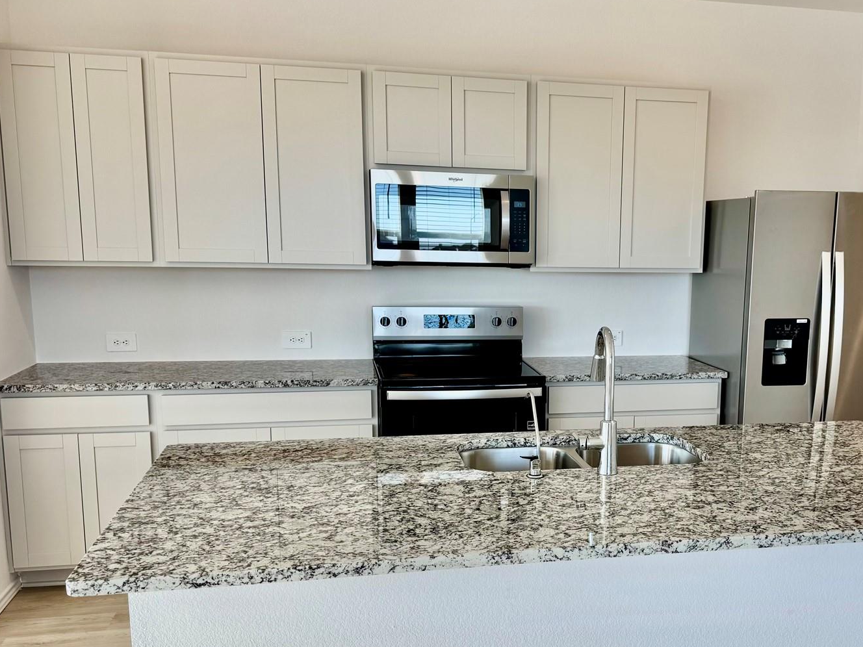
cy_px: 397
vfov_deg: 38.5
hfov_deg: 49.3
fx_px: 922
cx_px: 574
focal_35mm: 37
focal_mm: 6.76
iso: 64
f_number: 1.78
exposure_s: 1/218
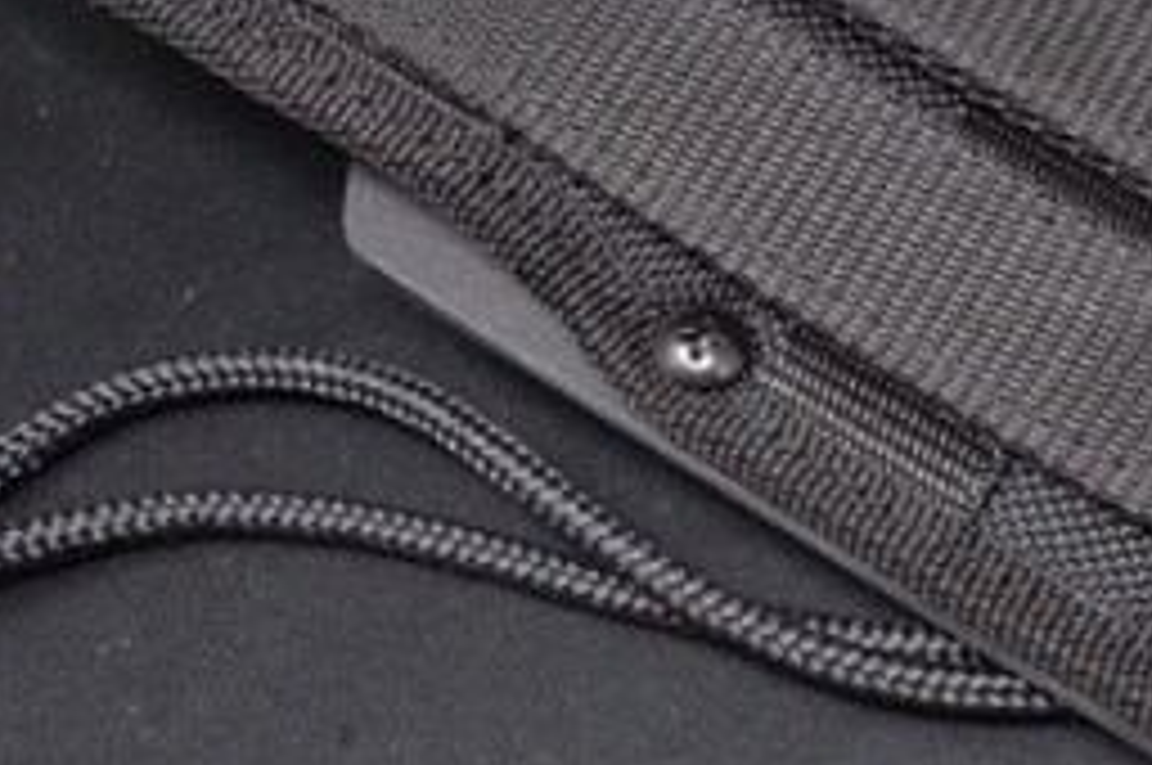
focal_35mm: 70
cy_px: 261
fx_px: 2237
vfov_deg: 19.4
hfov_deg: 27.8
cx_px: 1030
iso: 2500
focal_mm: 10.4
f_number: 11
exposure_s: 1/30
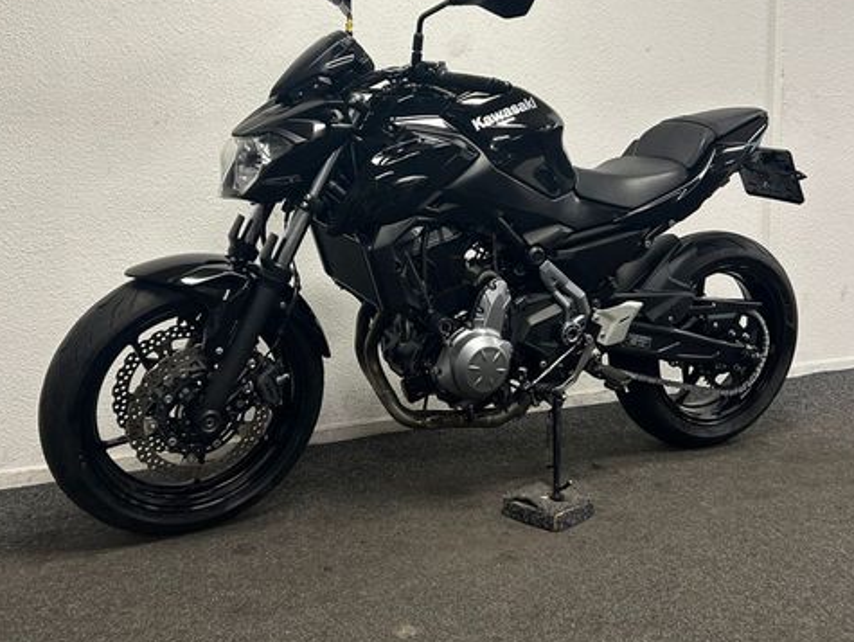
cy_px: 232
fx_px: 864
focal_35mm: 35
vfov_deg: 40.4
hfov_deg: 52.6
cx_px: 439
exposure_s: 1/100
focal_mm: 5.7
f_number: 1.5
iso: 125
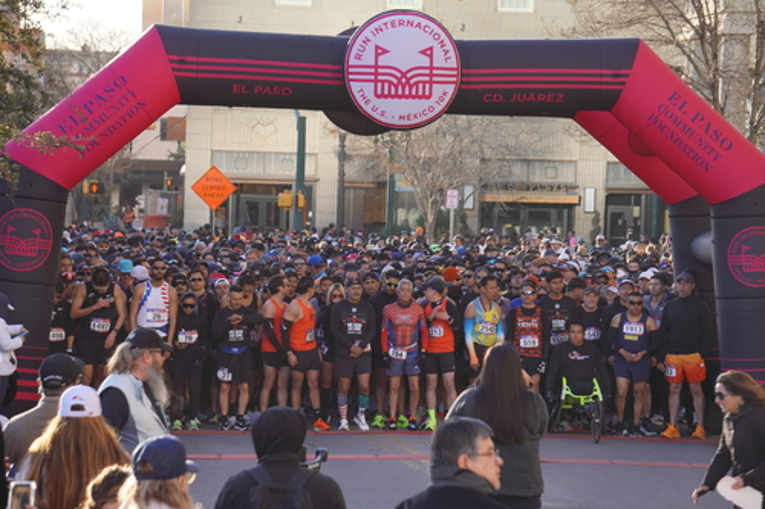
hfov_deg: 13.7
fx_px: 3186
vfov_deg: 9.1
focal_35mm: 150
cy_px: 254
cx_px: 382
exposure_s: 1/160
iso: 100
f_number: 6.3
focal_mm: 100
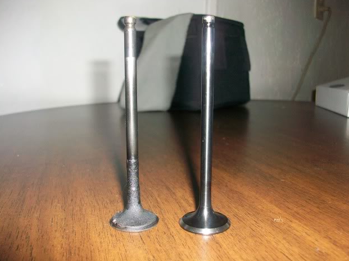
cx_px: 175
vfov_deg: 42.9
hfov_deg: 55.4
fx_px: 333
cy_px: 128
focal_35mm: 33
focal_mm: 5.7
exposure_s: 1/60
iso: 120
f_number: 2.8
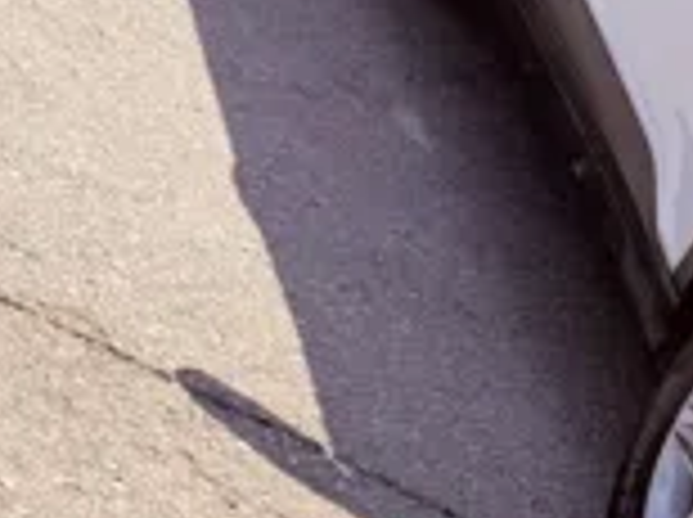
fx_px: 1999
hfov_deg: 17.2
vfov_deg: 14.6
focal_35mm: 100
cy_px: 45
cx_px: 1125
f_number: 1.78
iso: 80
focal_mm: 6.76
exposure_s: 1/10309
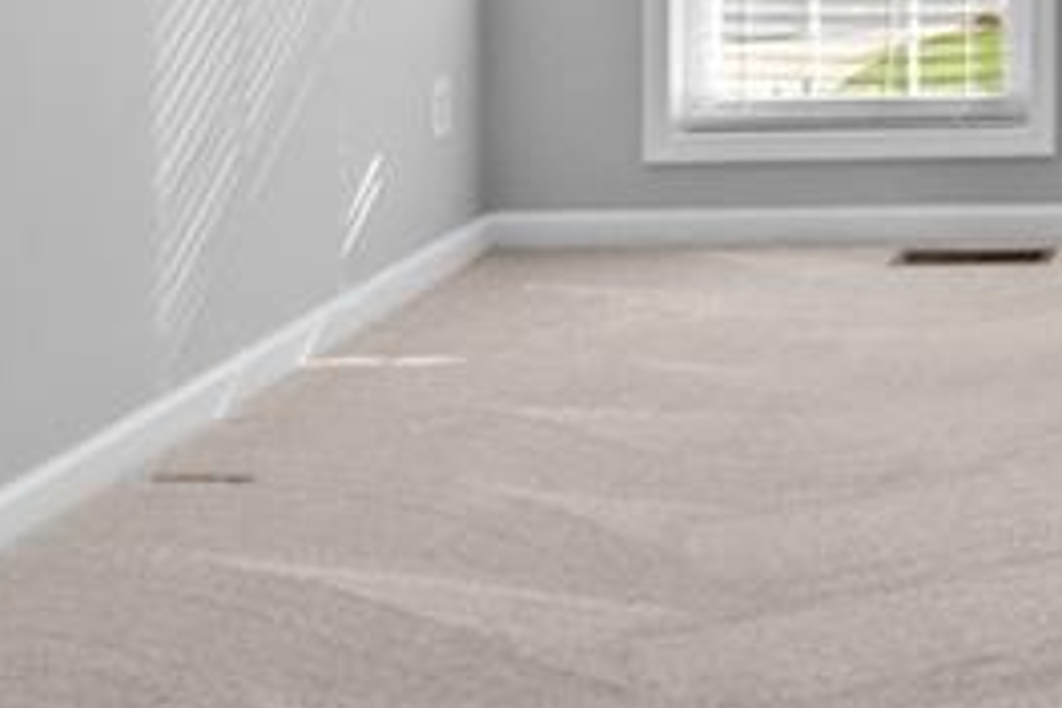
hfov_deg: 26.1
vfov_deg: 19.3
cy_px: -270
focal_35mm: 64
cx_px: 1432
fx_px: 1886
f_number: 5.6
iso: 280
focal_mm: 11
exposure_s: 1/125
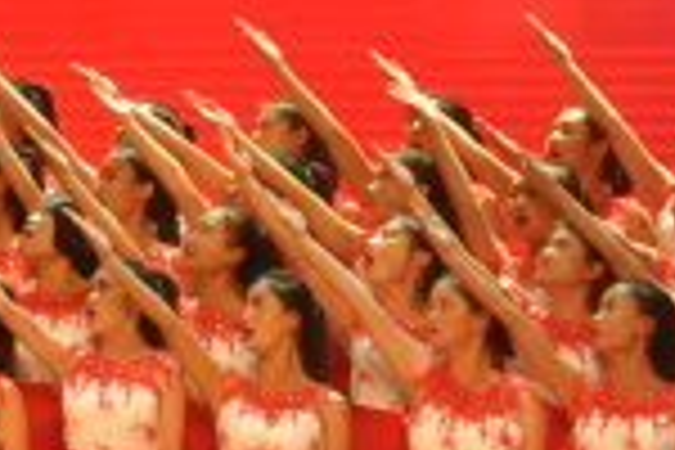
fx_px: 6322
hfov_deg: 6.0
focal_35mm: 337
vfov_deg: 4.0
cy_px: -472
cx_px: -698
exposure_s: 1/100
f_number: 5
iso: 800
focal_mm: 35
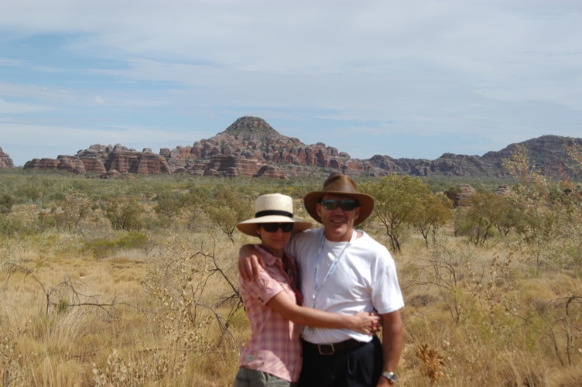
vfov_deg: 18.1
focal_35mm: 75
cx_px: 291
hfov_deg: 27.0
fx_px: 1211
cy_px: 194
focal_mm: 50
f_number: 7.1
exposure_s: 1/2000
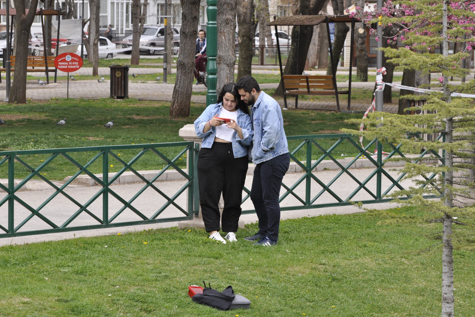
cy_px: 159
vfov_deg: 7.0
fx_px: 2586
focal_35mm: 196
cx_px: 238
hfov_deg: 10.5
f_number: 8
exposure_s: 1/125
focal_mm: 130
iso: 360
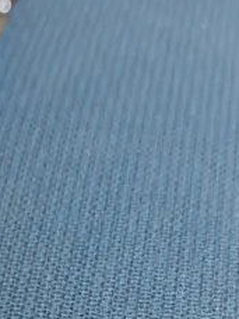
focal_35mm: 126
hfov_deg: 11.1
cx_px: 400
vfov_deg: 14.5
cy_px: 490
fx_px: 1160
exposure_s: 1/60
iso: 500
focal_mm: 14
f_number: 3.5
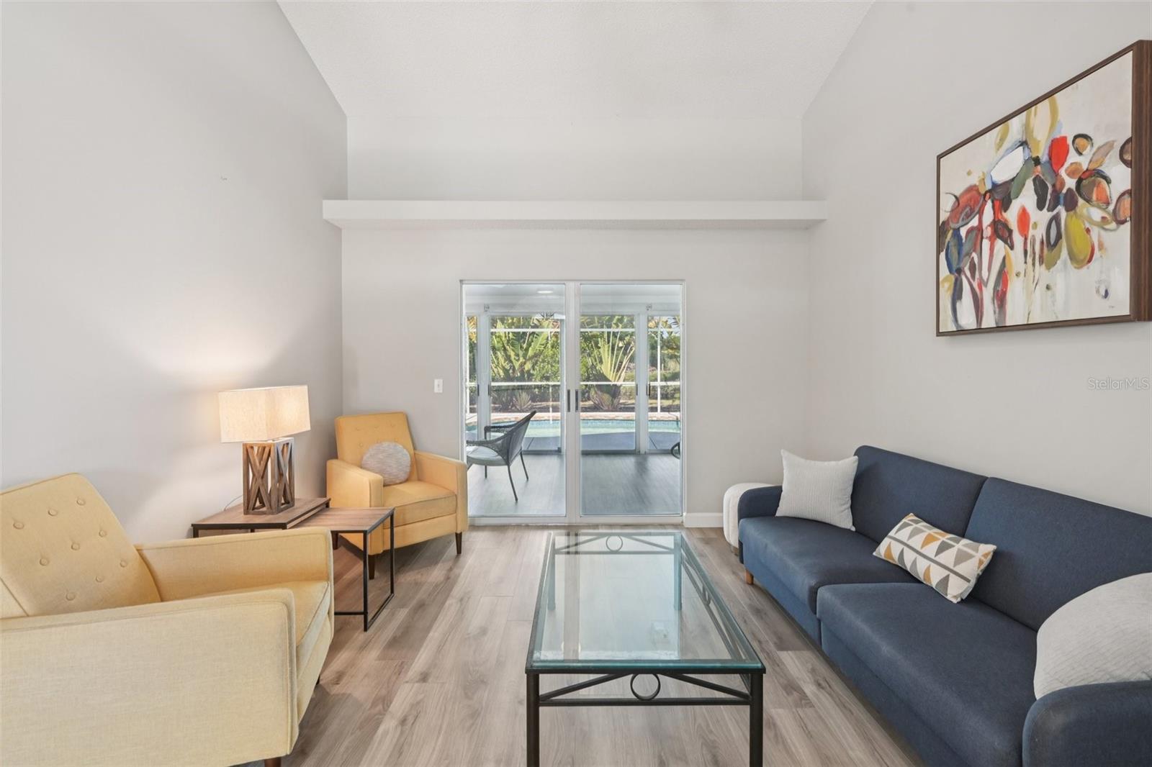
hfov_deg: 98.6
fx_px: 496
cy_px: 384
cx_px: 576
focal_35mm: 16
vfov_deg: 75.5
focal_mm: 15.5
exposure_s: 1/40
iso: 400
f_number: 8
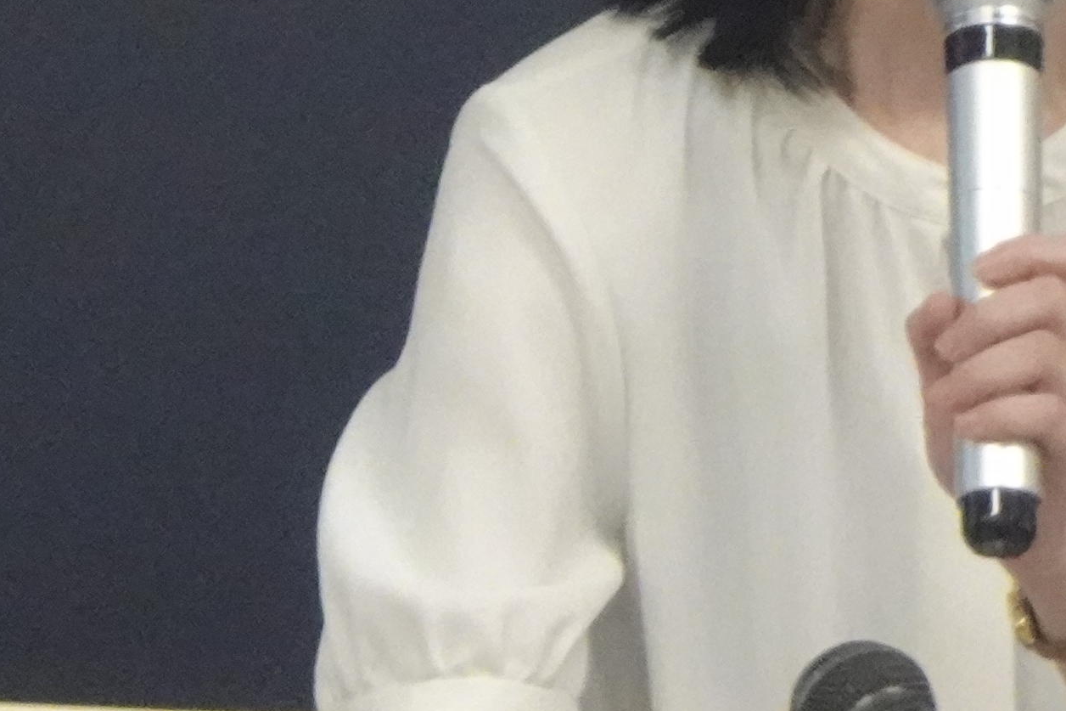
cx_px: -72
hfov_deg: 1.5
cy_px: 147
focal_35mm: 1395
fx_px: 41299
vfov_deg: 1.0
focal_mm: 55.9
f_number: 6.3
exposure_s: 1/80
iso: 1250
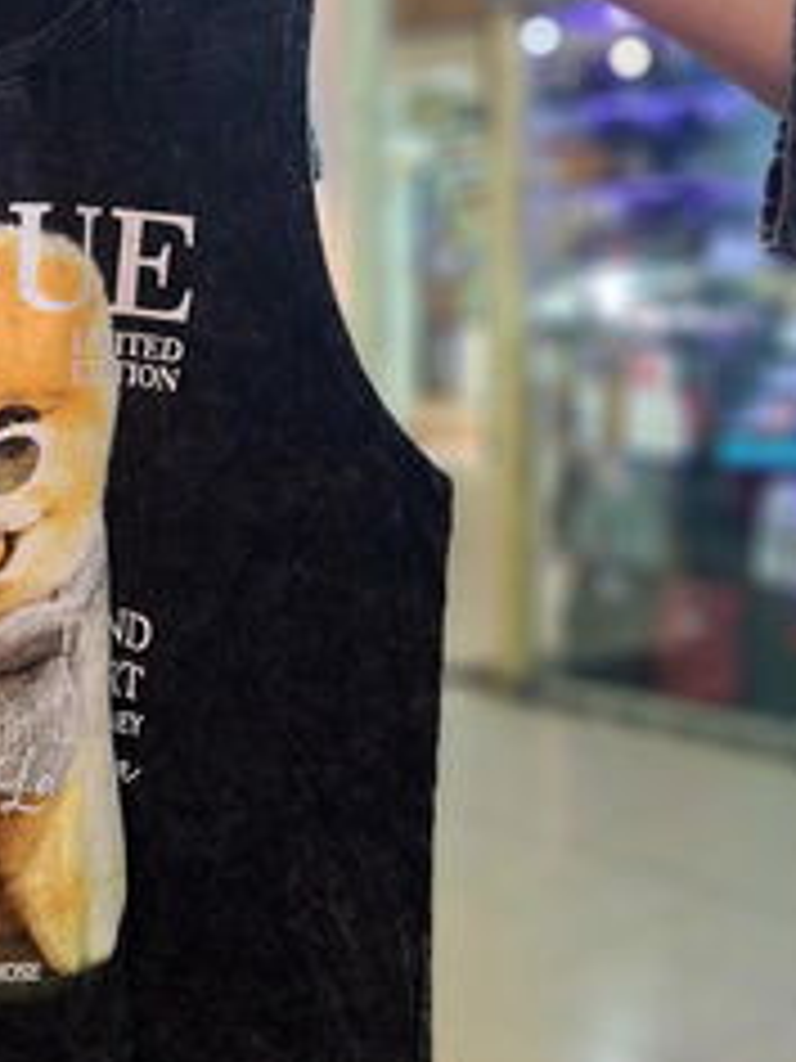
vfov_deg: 36.6
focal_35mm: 52
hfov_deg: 26.0
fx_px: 1594
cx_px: -72
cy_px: 385
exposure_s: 1/50
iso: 200
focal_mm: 5.54
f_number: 1.8
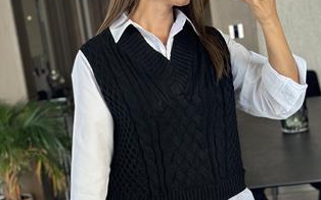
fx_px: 717
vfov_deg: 15.9
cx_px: 185
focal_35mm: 82
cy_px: 98
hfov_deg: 25.2
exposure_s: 1/67
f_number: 1.78
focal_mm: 6.86
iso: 125
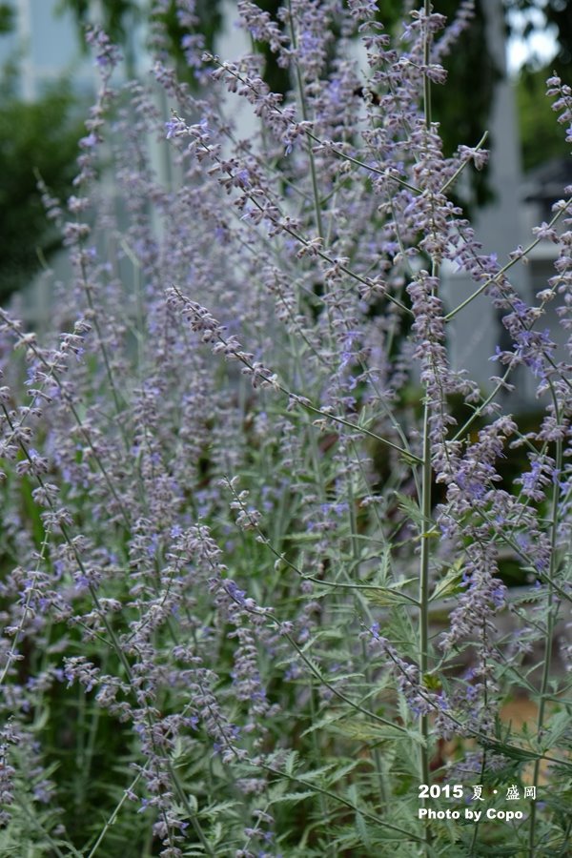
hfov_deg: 17.3
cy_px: 429
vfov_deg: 25.7
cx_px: 286
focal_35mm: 79
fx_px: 1883
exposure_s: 1/90
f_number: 7.1
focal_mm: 52.7
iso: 100
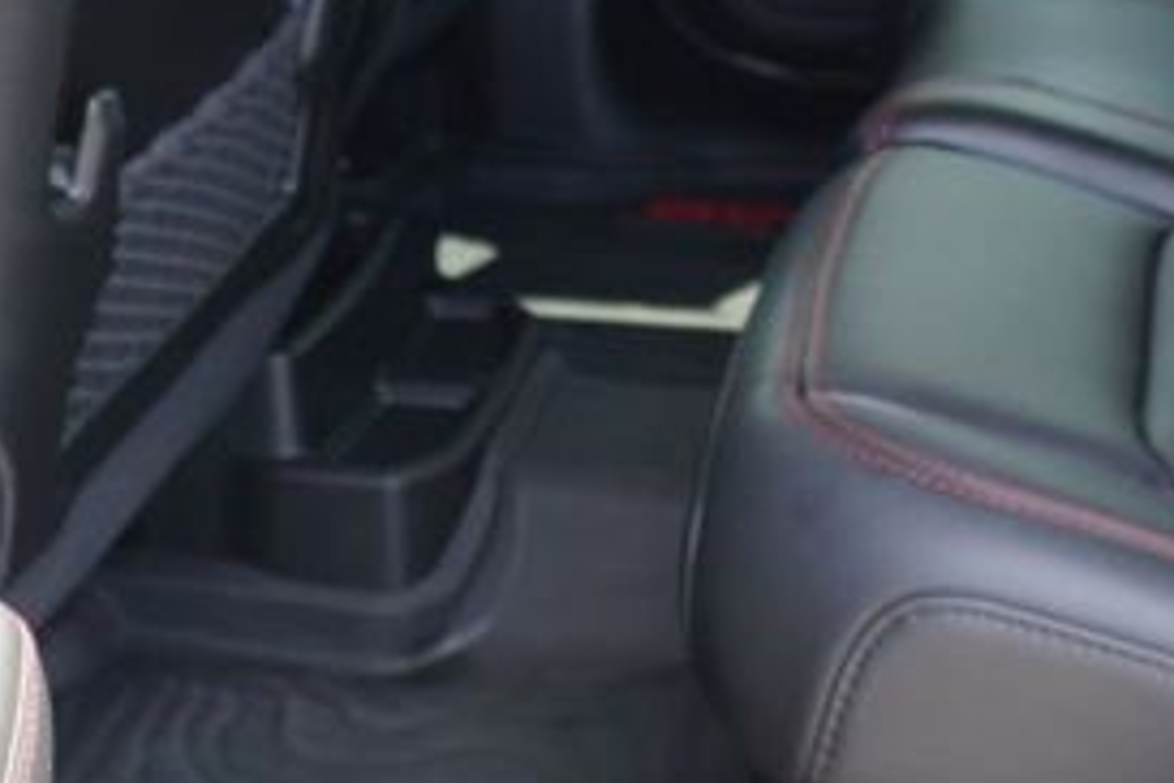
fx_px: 2935
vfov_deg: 14.7
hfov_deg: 22.6
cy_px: -168
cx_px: 675
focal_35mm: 90
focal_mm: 16
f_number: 4
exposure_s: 1/60
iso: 100
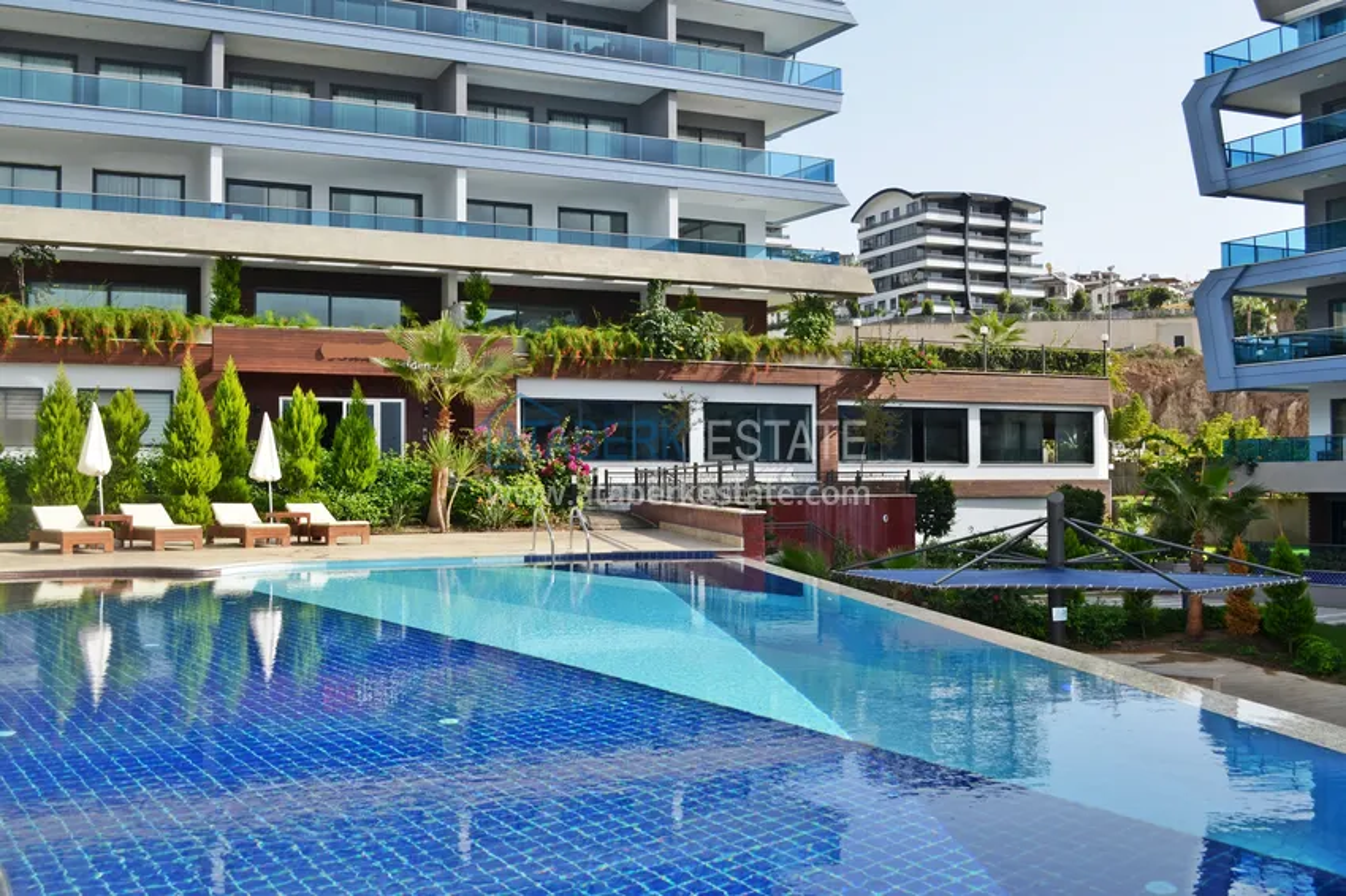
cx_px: 673
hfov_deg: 53.2
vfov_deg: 36.8
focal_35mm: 36
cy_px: 448
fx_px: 1345
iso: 100
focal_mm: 24
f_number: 8
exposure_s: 1/250
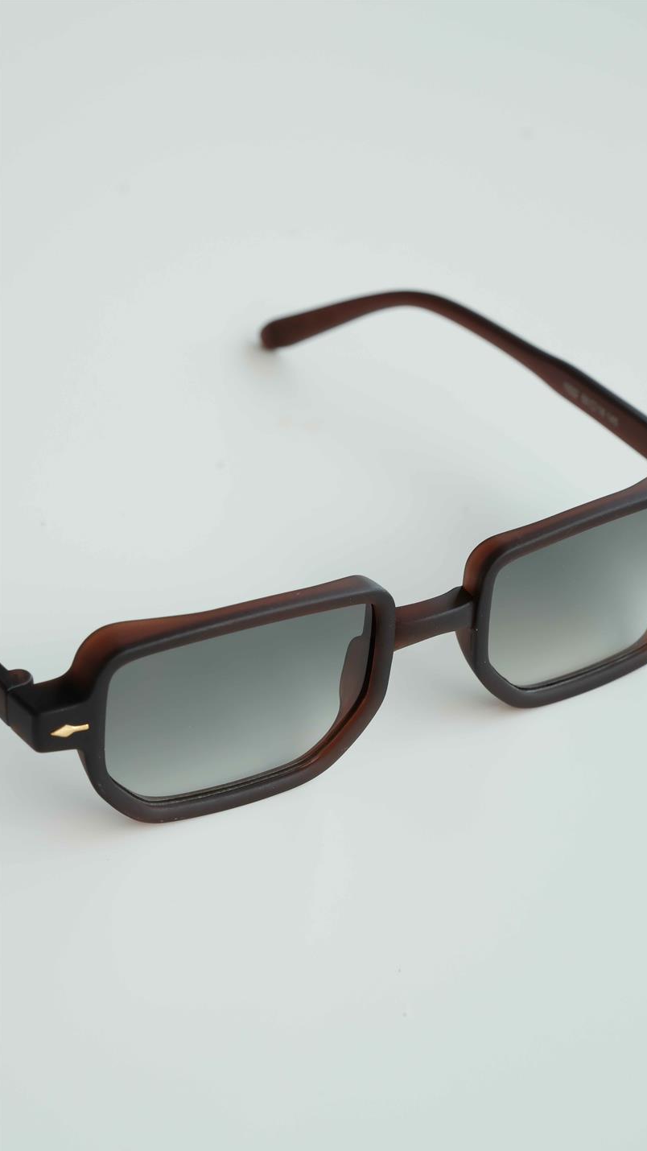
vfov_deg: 27.5
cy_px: 578
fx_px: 2349
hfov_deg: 15.7
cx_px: 382
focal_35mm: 77
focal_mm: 48.5
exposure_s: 1/40
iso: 250
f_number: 8
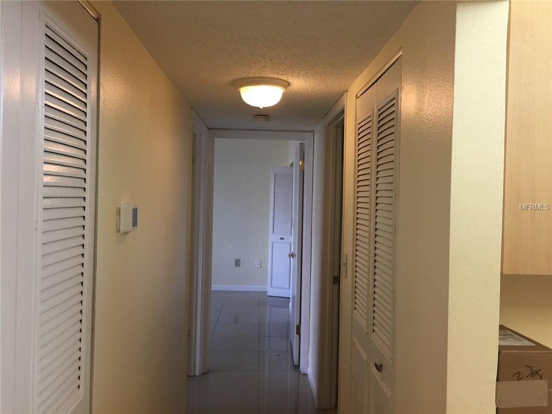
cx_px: 276
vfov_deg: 48.2
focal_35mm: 29
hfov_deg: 61.7
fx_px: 462
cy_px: 207
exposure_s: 1/30
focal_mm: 4.15
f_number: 2.2
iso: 50
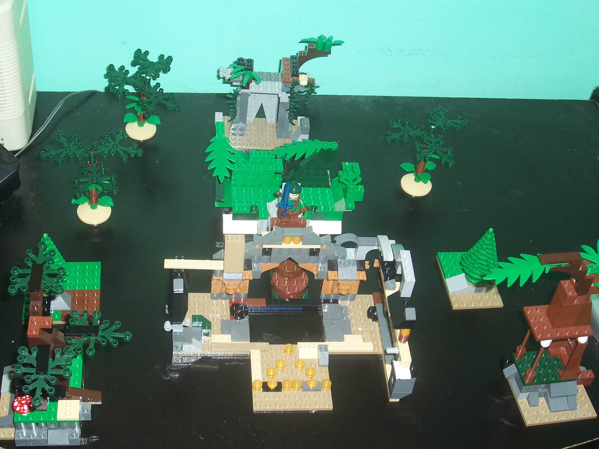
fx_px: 917
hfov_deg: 36.2
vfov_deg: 27.5
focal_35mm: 53
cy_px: 224
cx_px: 300
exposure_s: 1/60
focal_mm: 8.6
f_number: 3.4
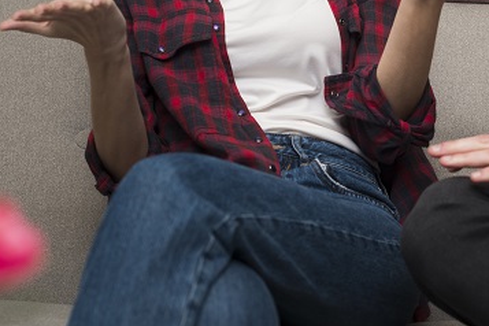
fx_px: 1426
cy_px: 12
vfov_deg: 12.9
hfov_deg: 19.3
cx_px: 393
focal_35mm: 105
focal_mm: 50
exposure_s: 1/160
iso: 250
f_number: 3.5
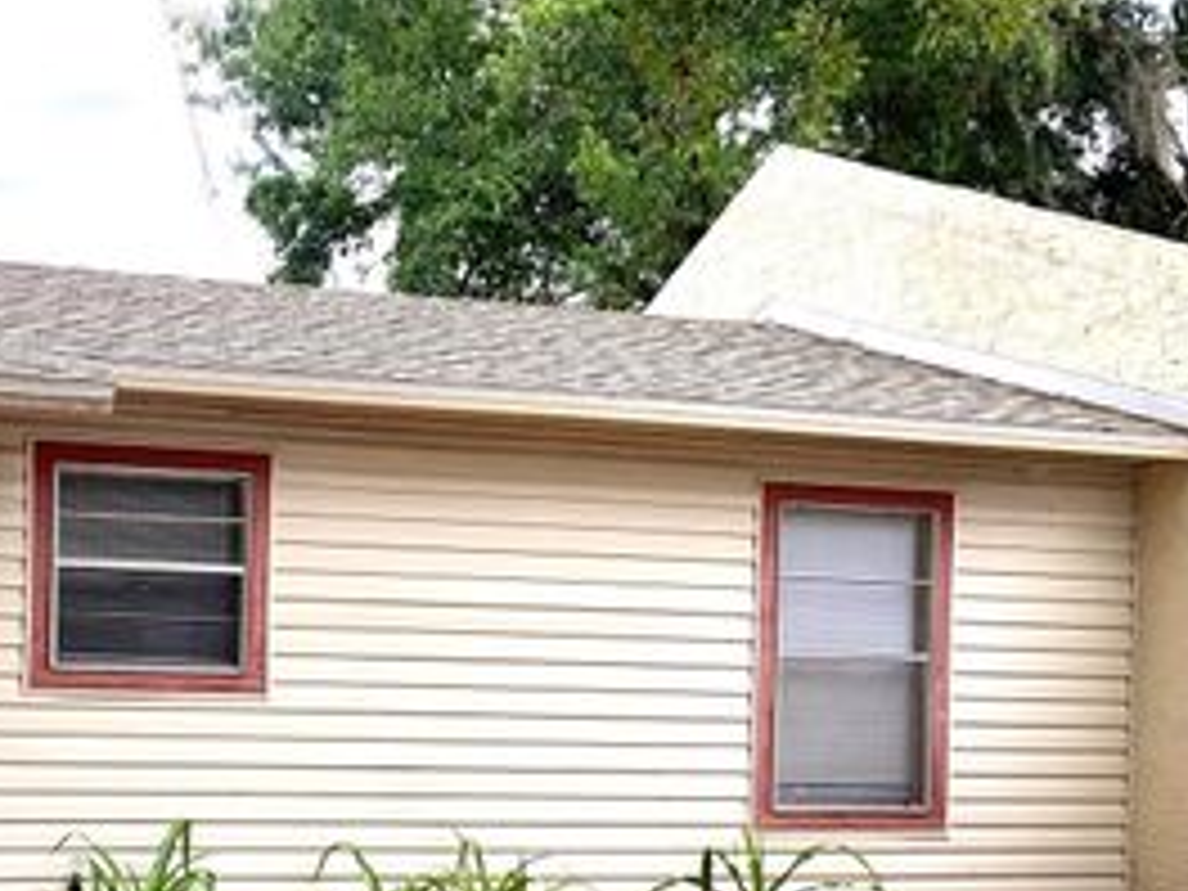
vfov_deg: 26.9
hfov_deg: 34.5
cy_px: 727
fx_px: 1819
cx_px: 158
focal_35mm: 53
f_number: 1.8
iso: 20
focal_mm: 3.99
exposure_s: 1/934
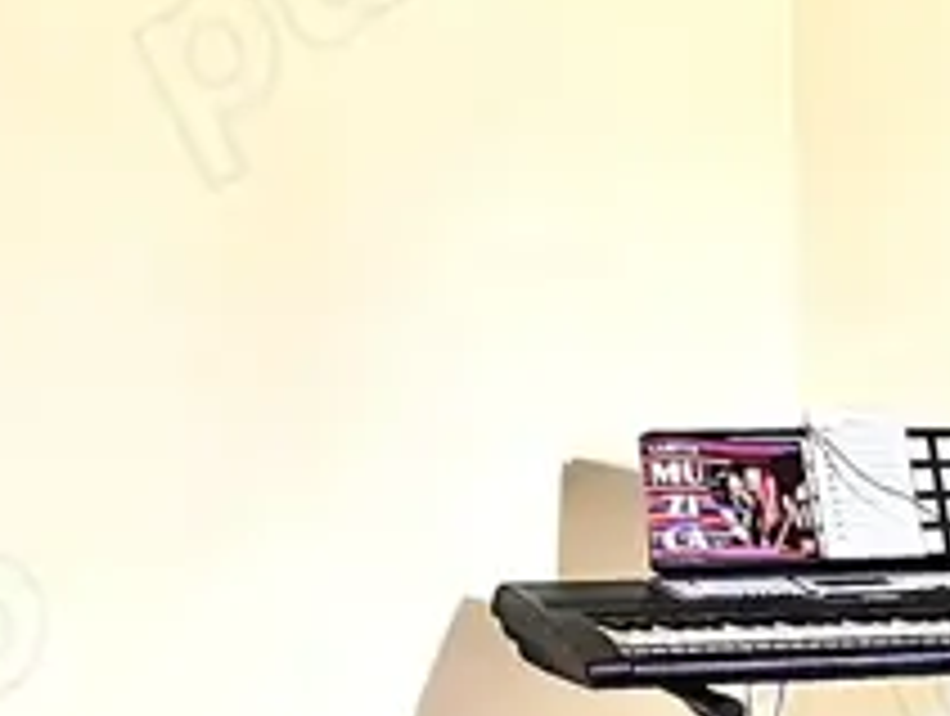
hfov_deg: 15.4
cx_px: 1139
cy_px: 995
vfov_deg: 11.7
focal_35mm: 123
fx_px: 3381
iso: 320
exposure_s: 1/60
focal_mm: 5.1
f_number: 1.6
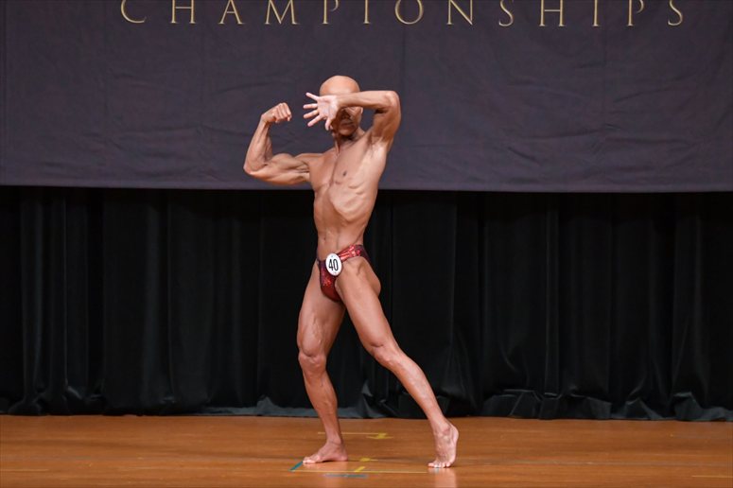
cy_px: 244
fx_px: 5495
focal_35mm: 270
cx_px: 366
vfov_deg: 5.1
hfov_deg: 7.6
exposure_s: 1/400
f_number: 5.6
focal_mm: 180
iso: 5000
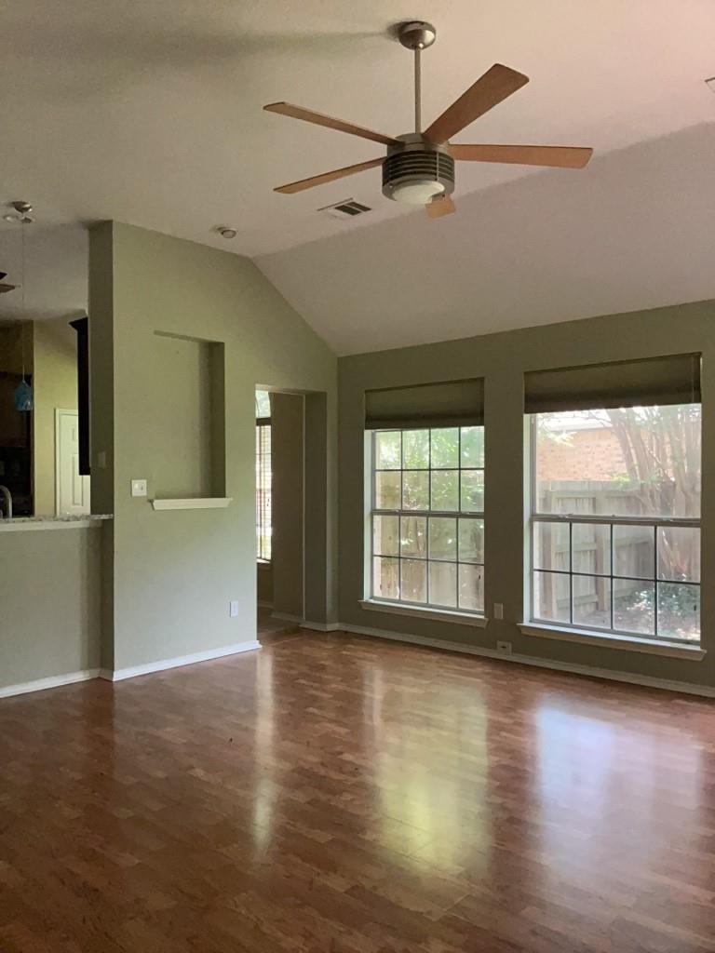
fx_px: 744
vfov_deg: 65.3
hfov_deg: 51.4
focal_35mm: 27
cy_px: 476
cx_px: 358
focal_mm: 3
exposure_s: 1/100
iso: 400
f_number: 1.8
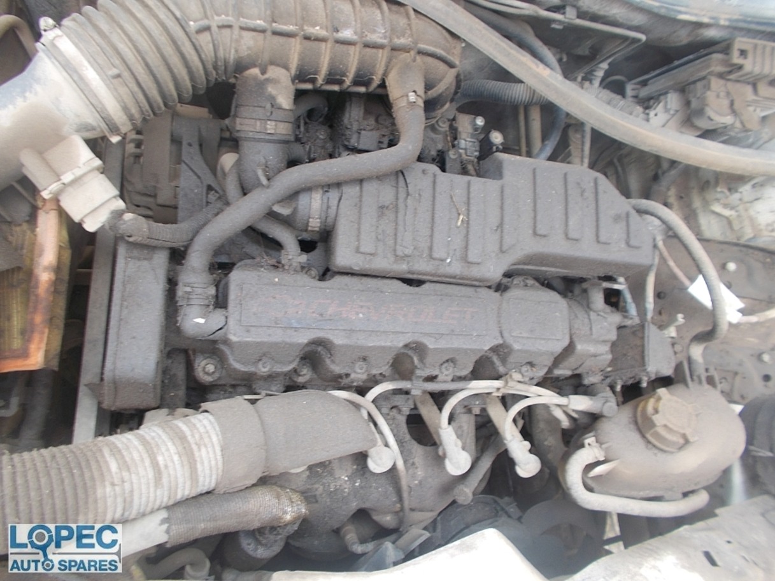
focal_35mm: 26
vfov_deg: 53.1
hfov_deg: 67.3
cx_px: 388
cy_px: 290
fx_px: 582
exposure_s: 1/30
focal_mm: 4.6
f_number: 3.2
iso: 80
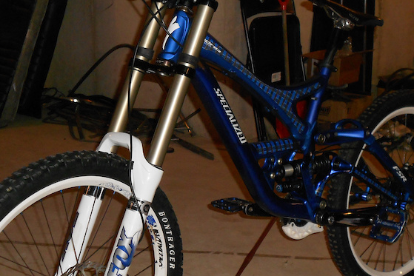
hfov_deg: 31.4
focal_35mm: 64
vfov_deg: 21.2
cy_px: 170
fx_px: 736
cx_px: 201
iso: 250
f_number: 4.2
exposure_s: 1/30
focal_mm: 7.7
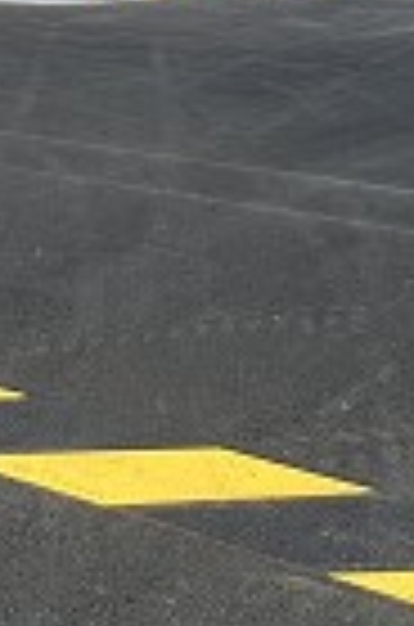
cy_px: -149
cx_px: 72
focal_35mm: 78
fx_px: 1352
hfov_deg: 17.2
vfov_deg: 23.5
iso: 32
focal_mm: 1.57
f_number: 1.8
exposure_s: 1/1672
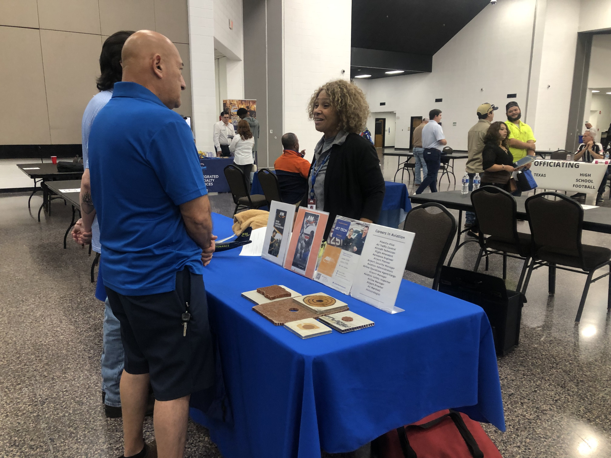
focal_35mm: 28
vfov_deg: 49.7
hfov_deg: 63.4
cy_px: 229
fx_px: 494
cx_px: 306
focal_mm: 3.99
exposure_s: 1/30
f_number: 1.8
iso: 40
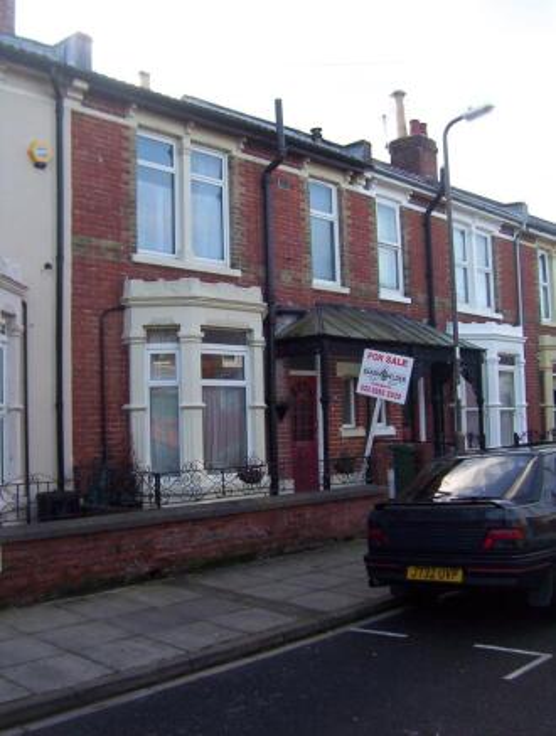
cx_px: 278
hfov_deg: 39.8
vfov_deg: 51.2
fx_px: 768
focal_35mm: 36
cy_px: 368
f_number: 2.76
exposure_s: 1/433
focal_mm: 5.54
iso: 100
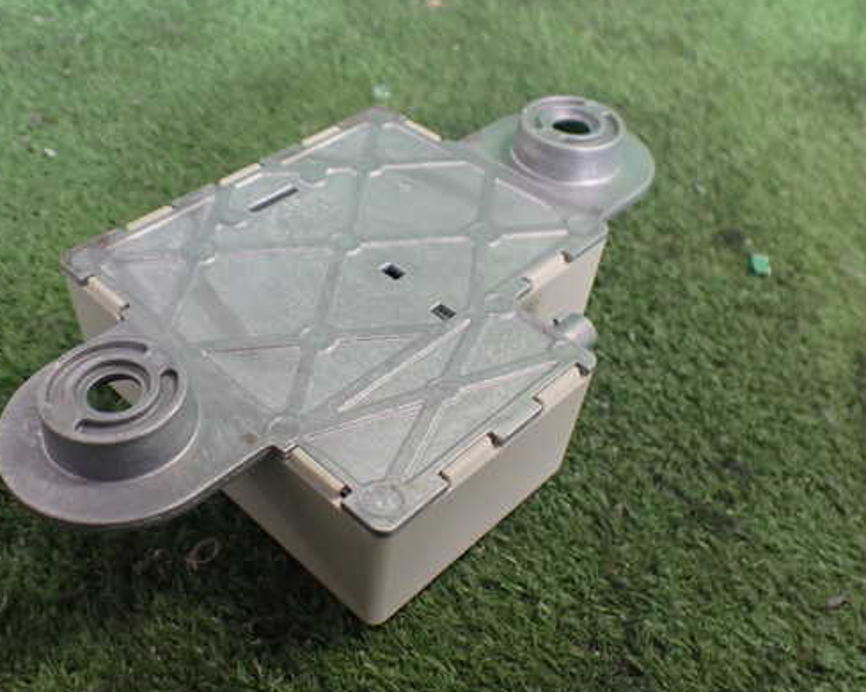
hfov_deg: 50.1
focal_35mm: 36
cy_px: 350
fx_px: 922
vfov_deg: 41.1
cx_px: 364
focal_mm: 5.4
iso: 800
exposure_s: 1/125
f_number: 2.3
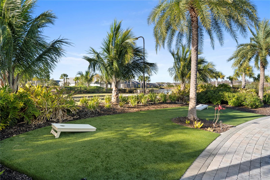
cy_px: 90
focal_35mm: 20
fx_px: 150
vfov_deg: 62.0
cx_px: 135
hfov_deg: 84.0
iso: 80
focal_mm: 20
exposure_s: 1/100
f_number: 7.1
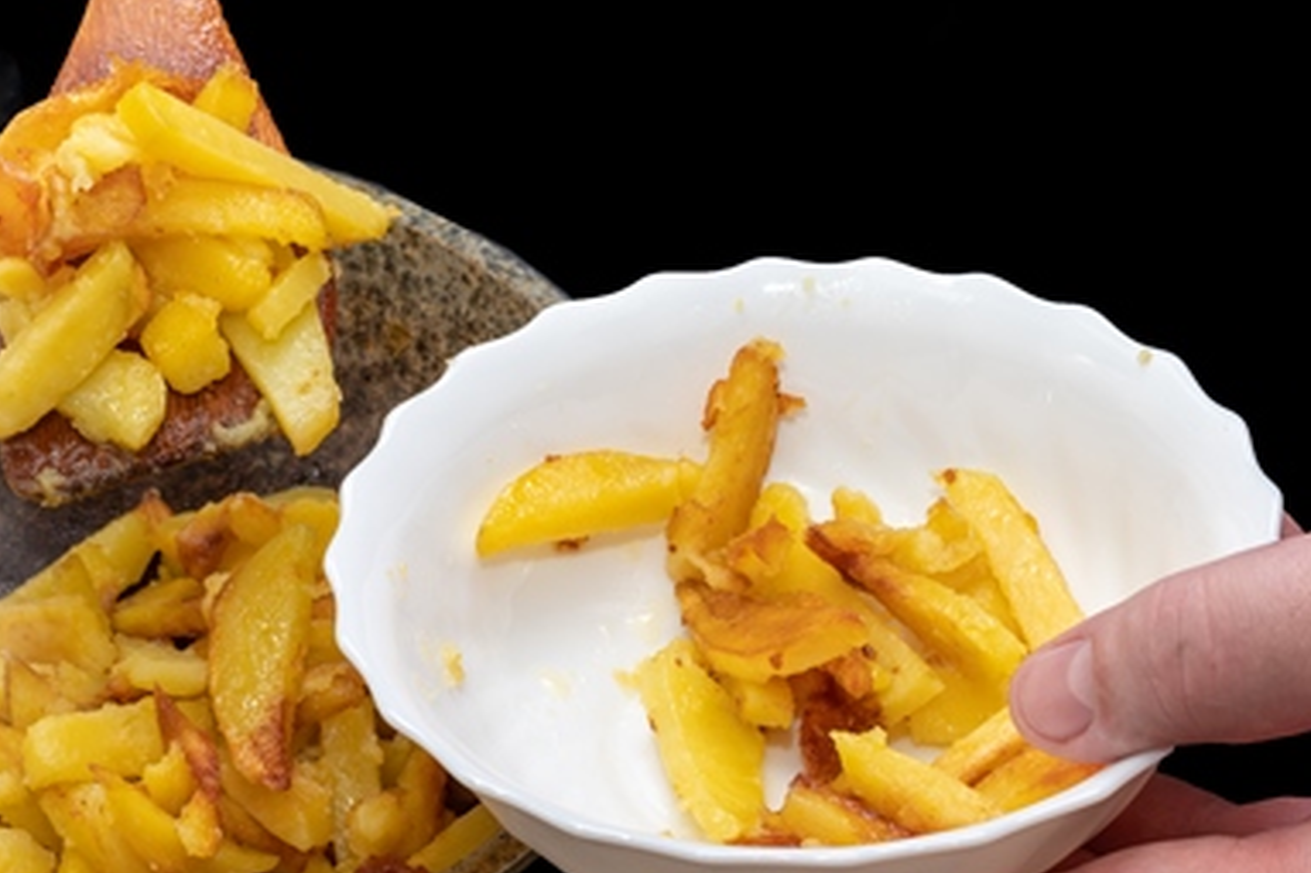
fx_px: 3422
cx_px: 407
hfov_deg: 21.6
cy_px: 462
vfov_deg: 14.5
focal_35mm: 94
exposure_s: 1/160
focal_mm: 40
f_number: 7.1
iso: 100
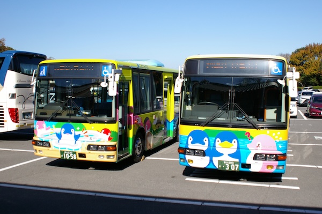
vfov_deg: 31.8
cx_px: 161
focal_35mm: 42
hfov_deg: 46.4
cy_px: 107
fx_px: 375
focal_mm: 28
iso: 400
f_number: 4
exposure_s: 1/4000
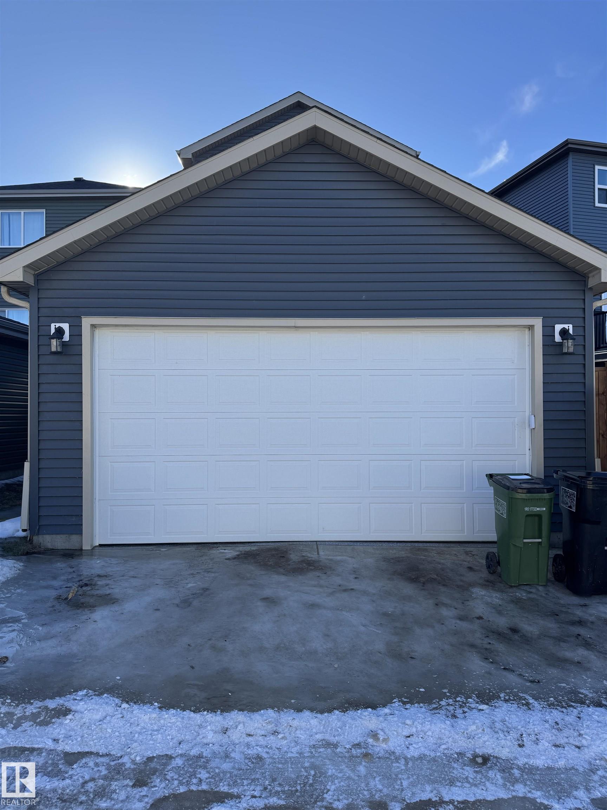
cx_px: 304
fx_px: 561
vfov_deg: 71.6
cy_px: 405
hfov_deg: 56.8
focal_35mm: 24
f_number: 1.78
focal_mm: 6.76
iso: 80
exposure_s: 1/2415
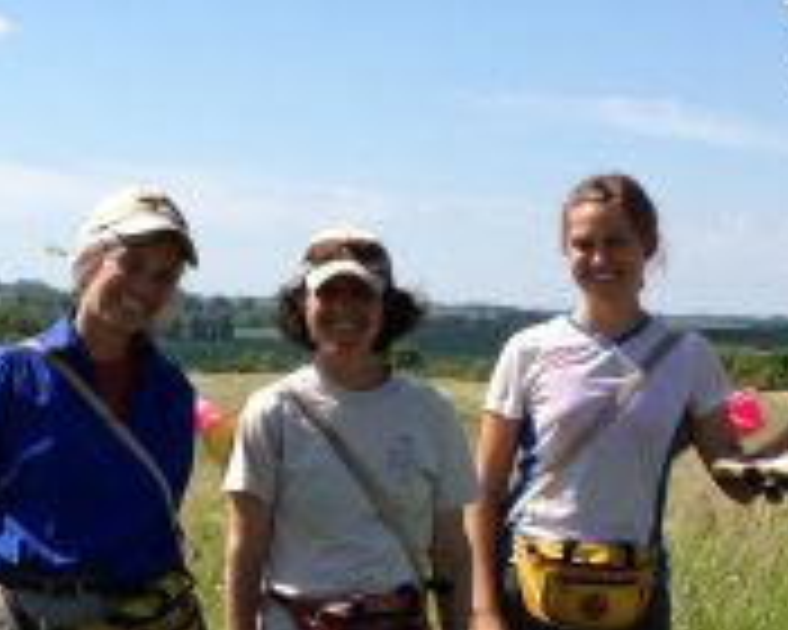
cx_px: 167
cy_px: 608
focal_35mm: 125
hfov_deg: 15.3
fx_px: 2915
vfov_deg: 12.2
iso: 50
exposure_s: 1/1783
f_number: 2.4
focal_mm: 4.28
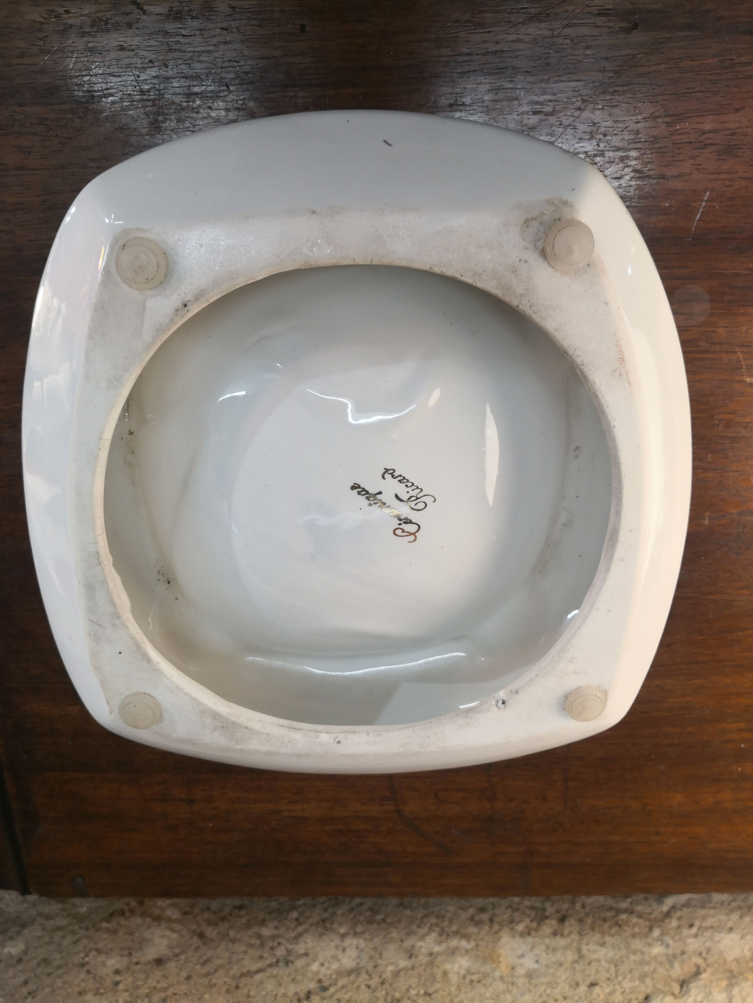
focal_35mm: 27
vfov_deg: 65.3
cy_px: 502
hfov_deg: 51.4
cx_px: 376
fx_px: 783
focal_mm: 3.95
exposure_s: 1/50
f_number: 1.6
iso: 64
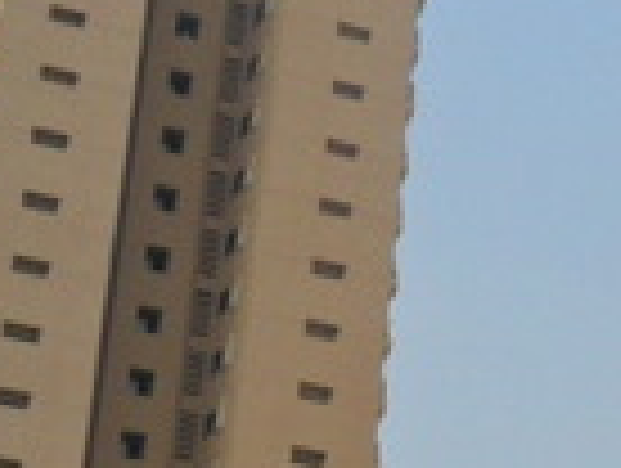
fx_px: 2660
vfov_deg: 10.0
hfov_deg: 13.0
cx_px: 729
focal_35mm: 148
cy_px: 369
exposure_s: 1/750
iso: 100
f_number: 3.7
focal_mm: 5.7
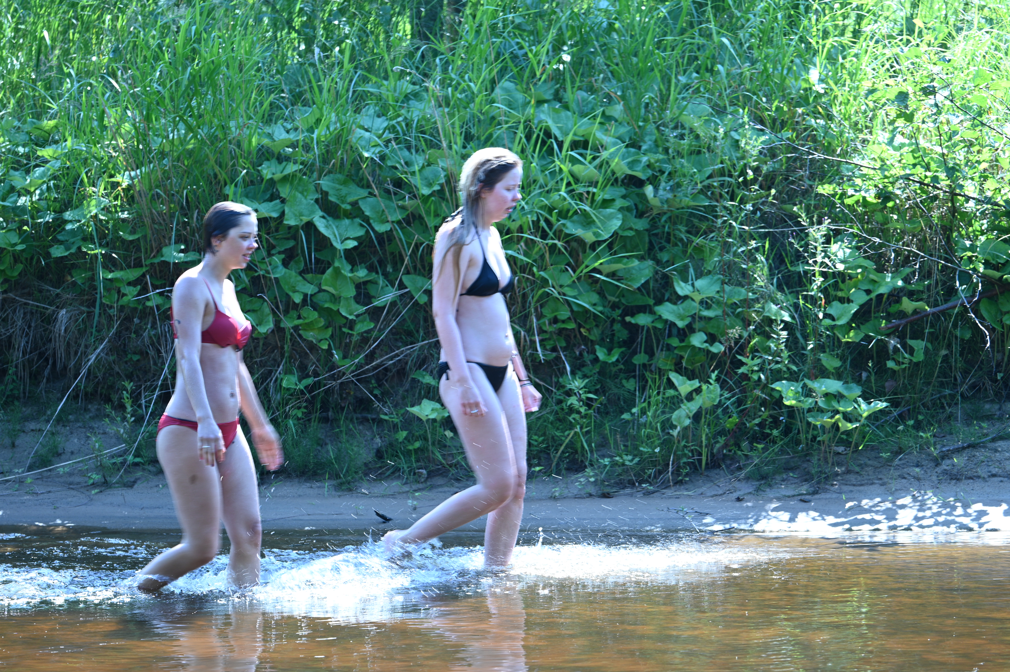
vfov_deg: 4.5
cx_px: 505
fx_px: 8607
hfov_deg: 6.7
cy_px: 336
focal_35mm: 307
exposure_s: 1/100
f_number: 5.6
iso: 250
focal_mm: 307
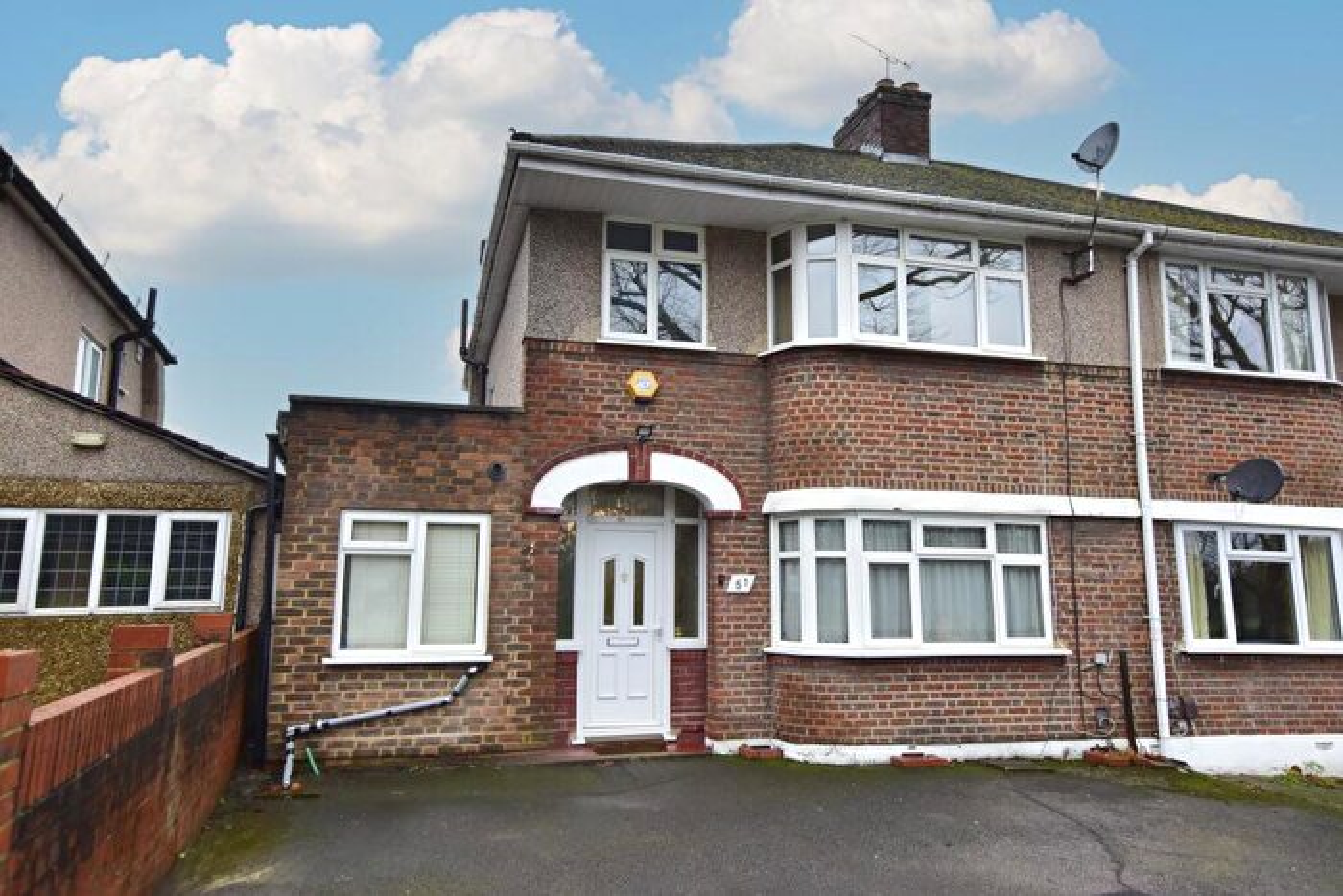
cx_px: 672
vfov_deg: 56.2
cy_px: 448
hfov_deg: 77.3
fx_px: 839
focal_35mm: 22
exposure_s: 1/60
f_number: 8
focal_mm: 15
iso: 640
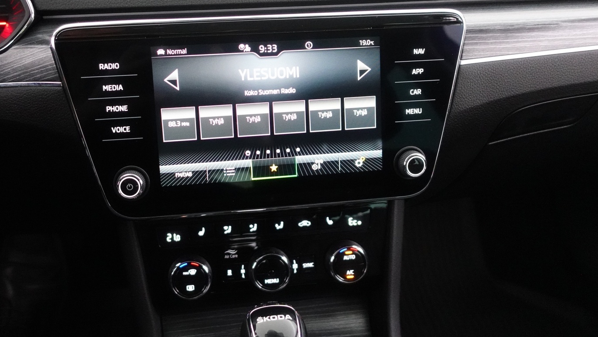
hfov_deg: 63.9
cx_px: 248
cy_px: 131
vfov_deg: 38.8
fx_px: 476
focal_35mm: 30
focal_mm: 9.4
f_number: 1.8
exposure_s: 1/60
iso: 3200
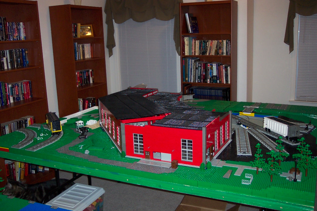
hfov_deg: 50.7
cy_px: 106
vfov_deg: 35.1
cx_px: 158
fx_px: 335
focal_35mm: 38
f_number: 2.8
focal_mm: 8
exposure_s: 1/30
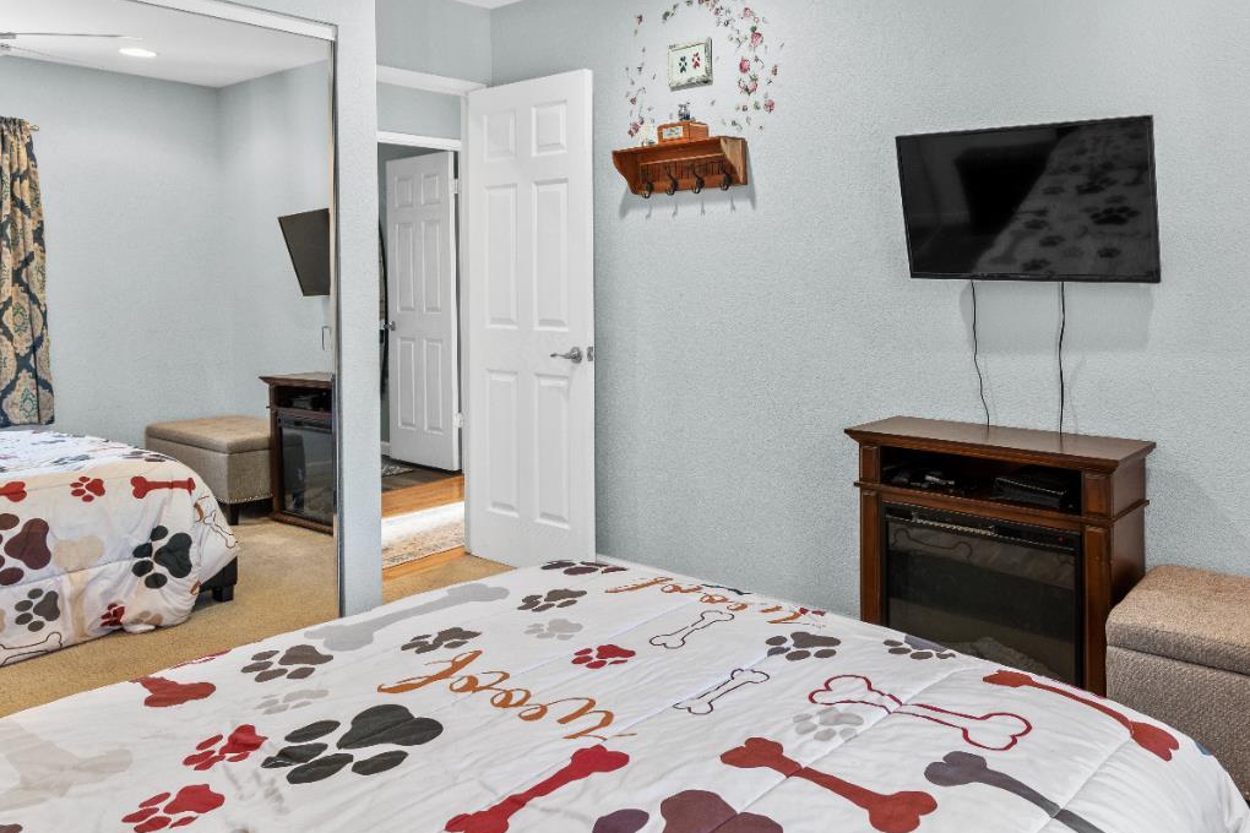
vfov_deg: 50.8
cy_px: 316
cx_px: 821
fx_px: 868
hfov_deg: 69.7
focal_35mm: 25
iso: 400
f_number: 9
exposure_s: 1/2
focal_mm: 17
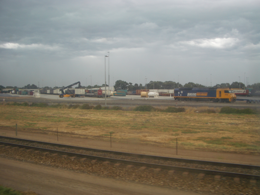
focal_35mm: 35
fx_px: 263
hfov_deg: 52.6
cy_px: 98
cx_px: 130
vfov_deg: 40.7
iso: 50
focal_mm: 5.8
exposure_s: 1/160
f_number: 4.3
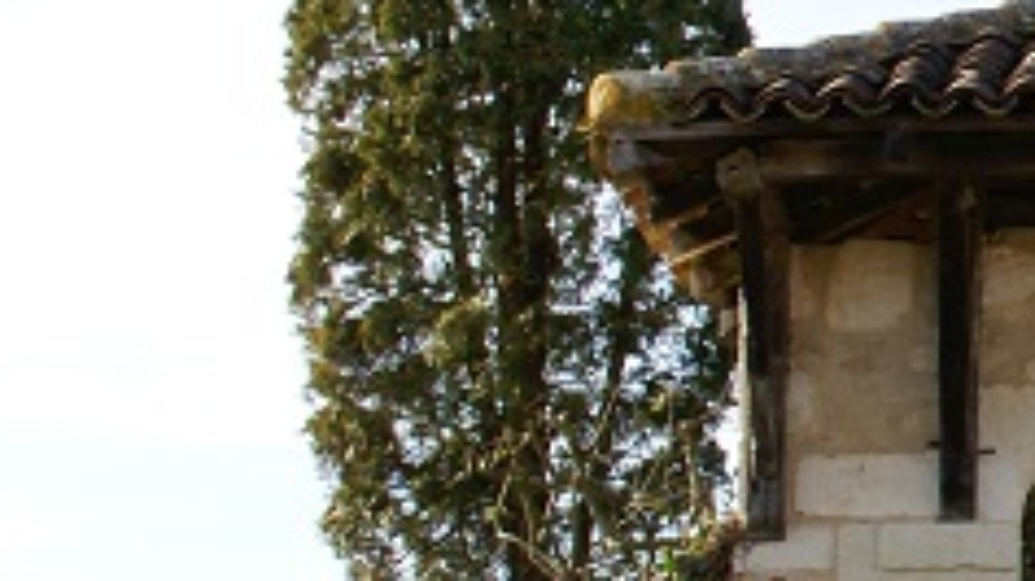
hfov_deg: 11.4
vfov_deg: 6.8
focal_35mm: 177
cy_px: 260
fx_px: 4855
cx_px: 1825
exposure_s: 1/80
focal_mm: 26
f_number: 11
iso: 100
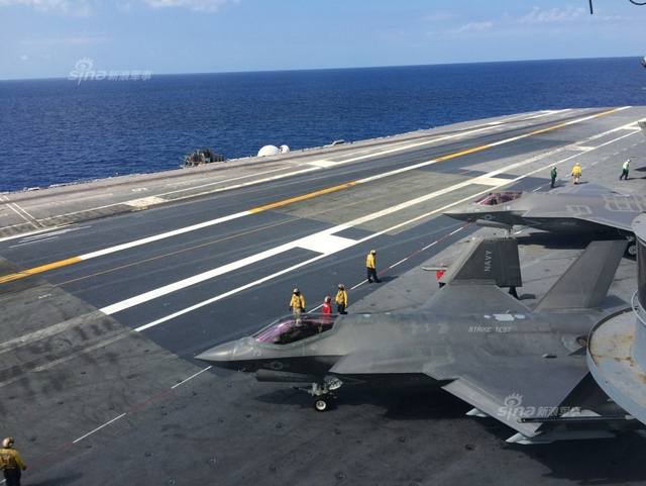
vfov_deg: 48.3
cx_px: 323
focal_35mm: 29
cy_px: 243
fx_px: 542
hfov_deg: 61.6
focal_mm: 4.15
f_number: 2.2
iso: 32
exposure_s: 1/2283
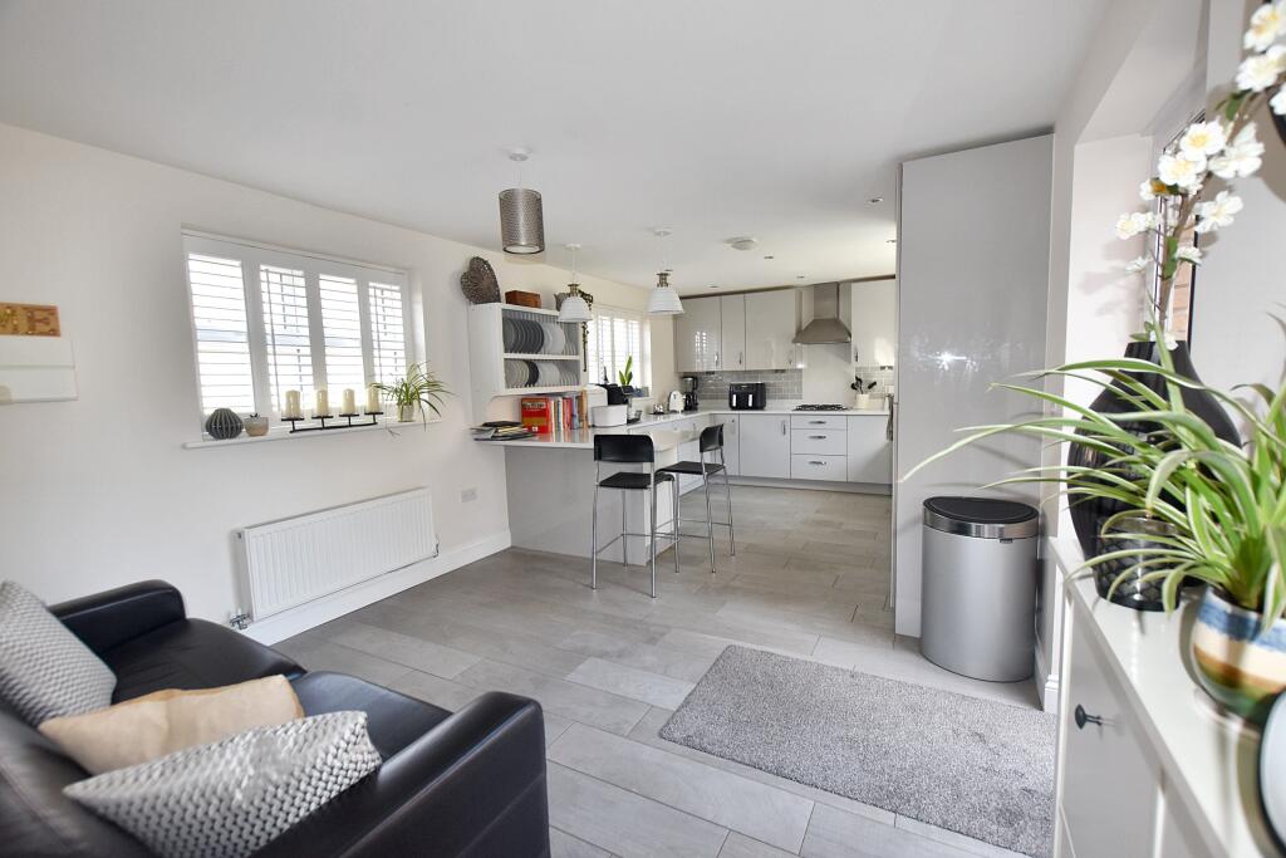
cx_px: 643
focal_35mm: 15
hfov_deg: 100.4
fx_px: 536
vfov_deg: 77.3
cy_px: 429
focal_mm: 10
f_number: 5
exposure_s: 1/200
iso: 560
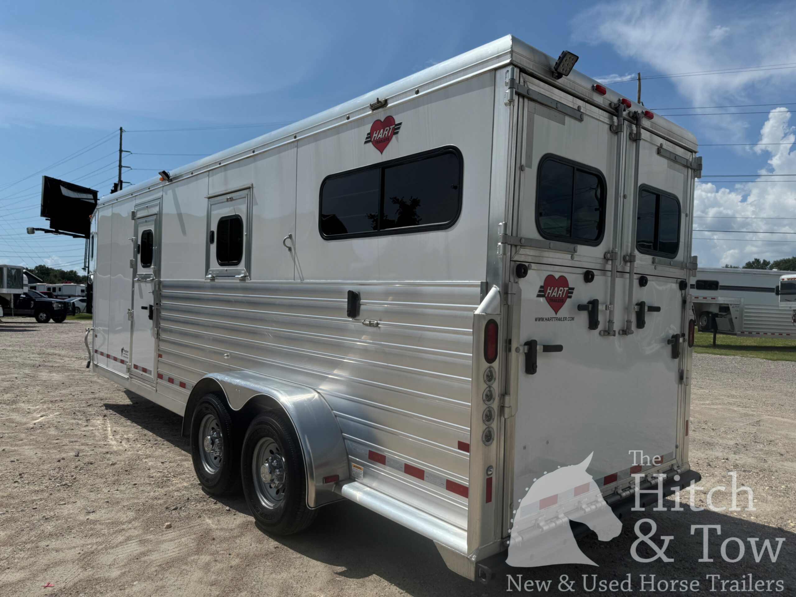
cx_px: 398
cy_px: 298
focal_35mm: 24
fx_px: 552
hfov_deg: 71.6
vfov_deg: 56.8
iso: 80
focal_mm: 6.76
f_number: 1.78
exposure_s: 1/9009
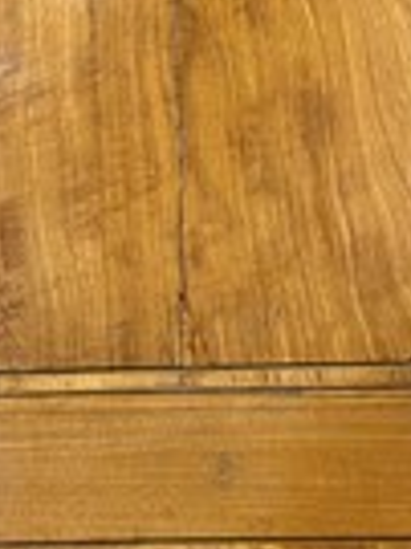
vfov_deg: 23.3
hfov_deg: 19.1
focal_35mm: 77
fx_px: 1221
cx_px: 179
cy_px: -102
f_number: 1.6
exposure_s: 1/50
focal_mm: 5.1
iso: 125
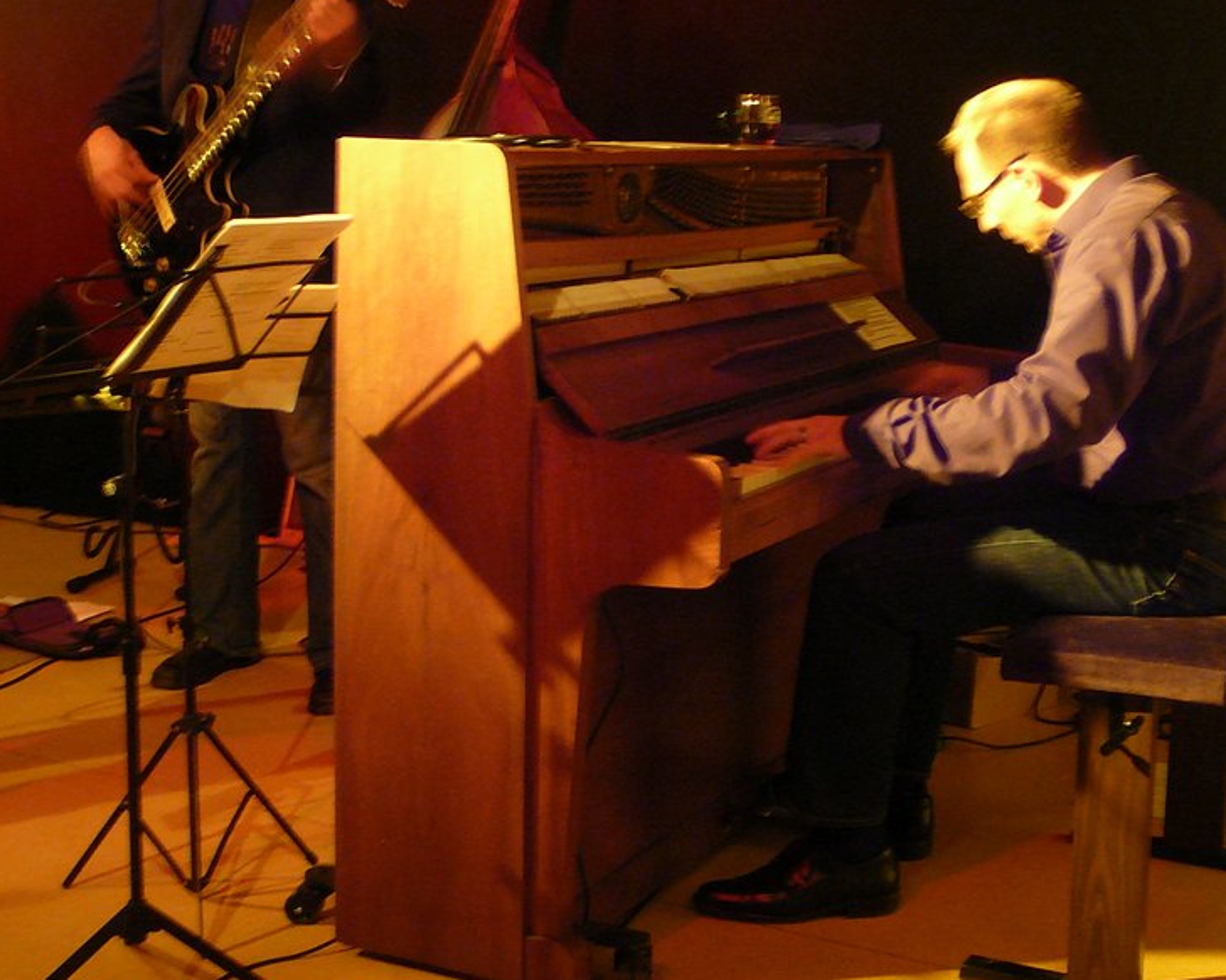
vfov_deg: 27.6
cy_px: 426
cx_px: 822
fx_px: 1995
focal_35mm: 55
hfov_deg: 33.8
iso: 200
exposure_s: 1/2
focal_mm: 6.1
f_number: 3.1
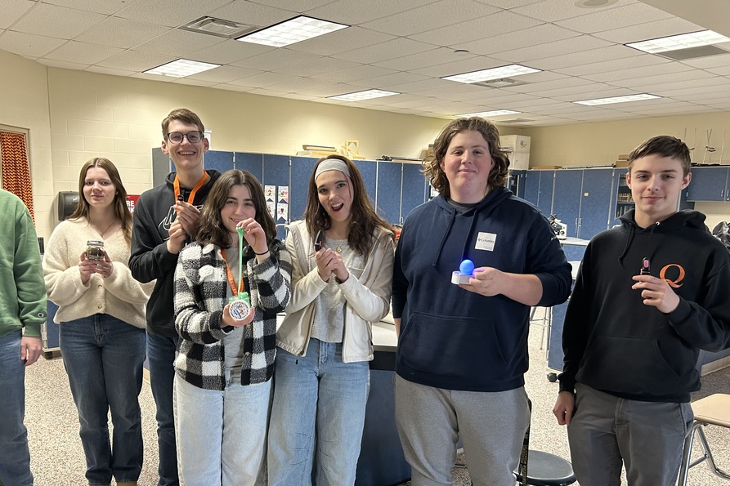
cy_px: 300
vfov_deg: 42.0
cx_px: 321
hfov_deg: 60.1
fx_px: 628
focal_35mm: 31
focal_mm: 5.7
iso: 200
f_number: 1.5
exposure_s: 1/60
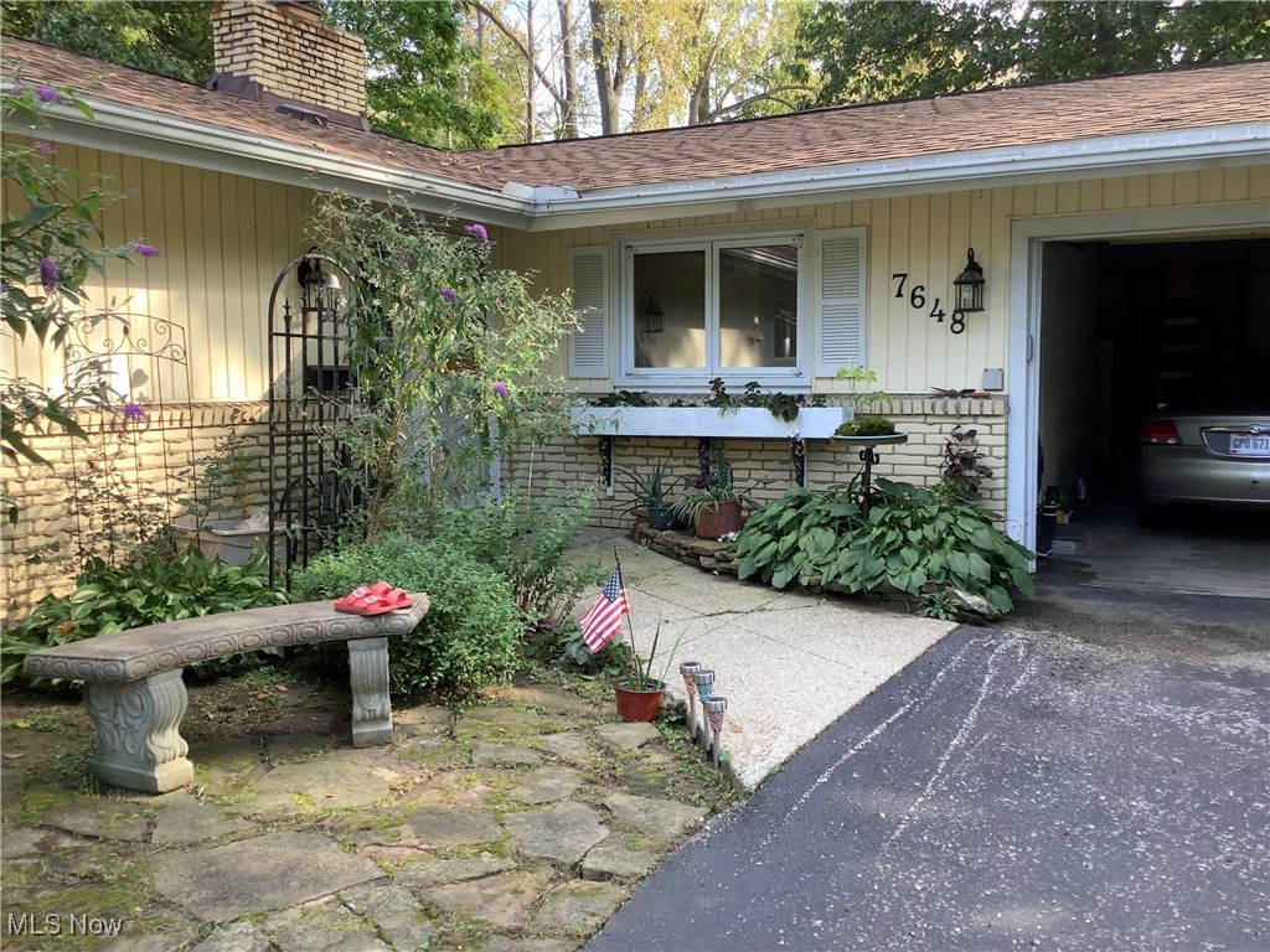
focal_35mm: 31
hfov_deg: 58.4
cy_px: 476
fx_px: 1137
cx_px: 635
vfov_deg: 45.4
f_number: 2.4
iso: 32
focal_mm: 3.3
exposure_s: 1/120
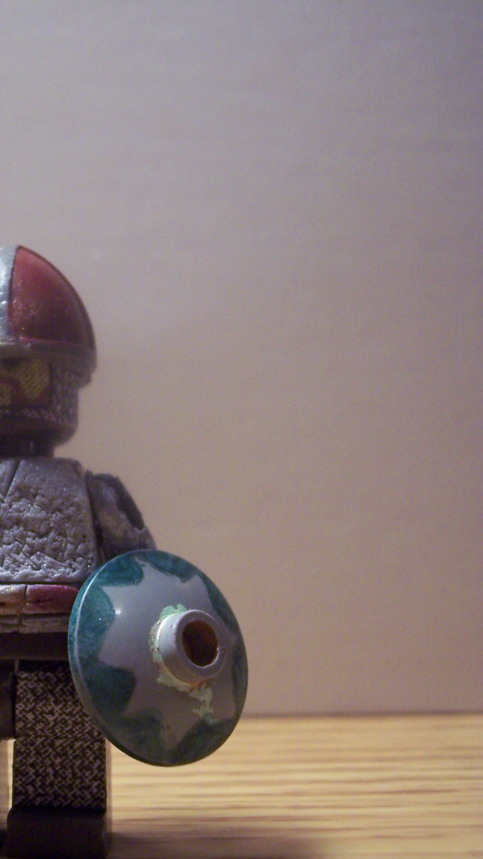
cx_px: -4
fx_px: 1298
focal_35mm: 57
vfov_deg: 36.6
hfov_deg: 20.4
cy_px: 427
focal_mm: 8
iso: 200
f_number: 3.4
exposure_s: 1/20
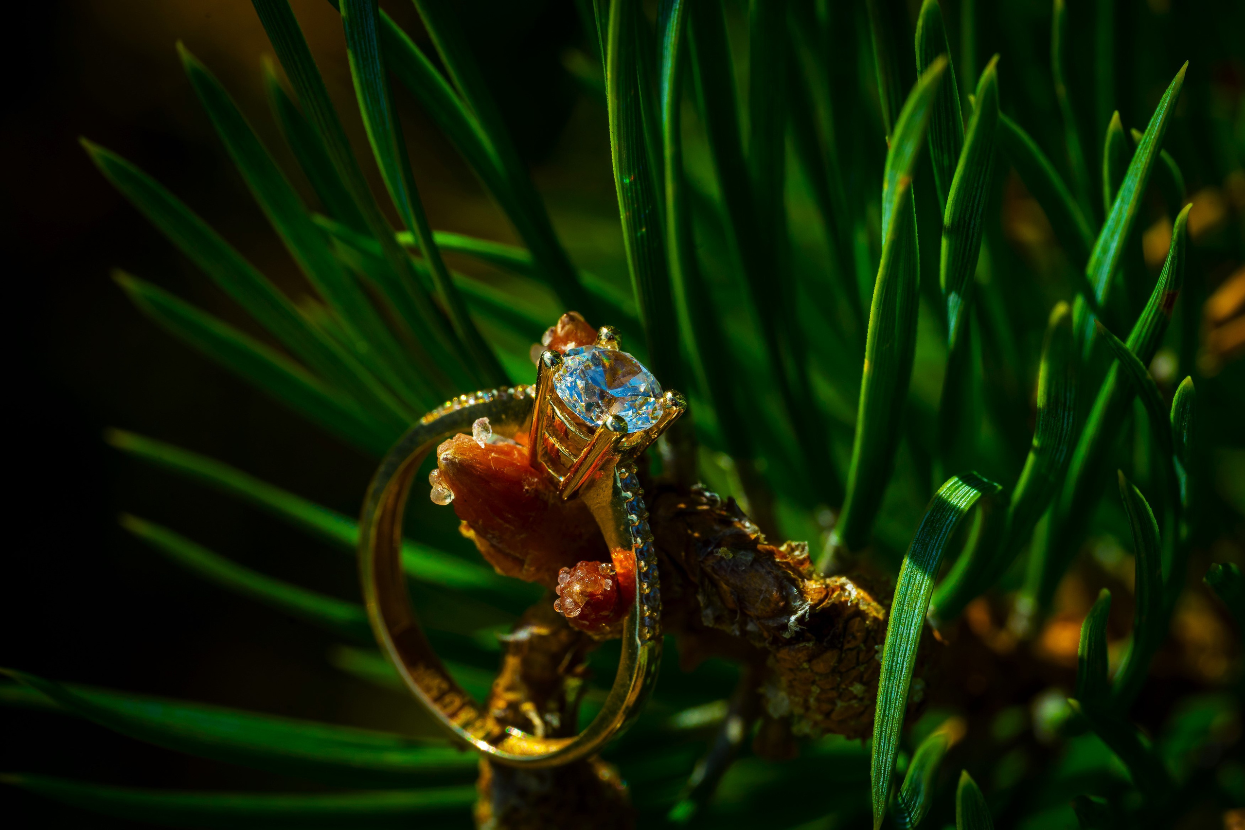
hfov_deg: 19.5
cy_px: 415
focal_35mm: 105
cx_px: 622
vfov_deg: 13.0
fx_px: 3631
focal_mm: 105
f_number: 11
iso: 1000
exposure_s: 1/320
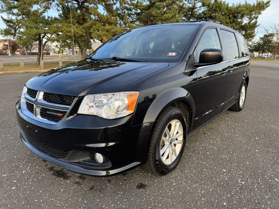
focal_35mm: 24
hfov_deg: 71.6
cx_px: 140
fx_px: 193
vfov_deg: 56.8
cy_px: 104
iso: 80
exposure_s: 1/549
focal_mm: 6.76
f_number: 1.78
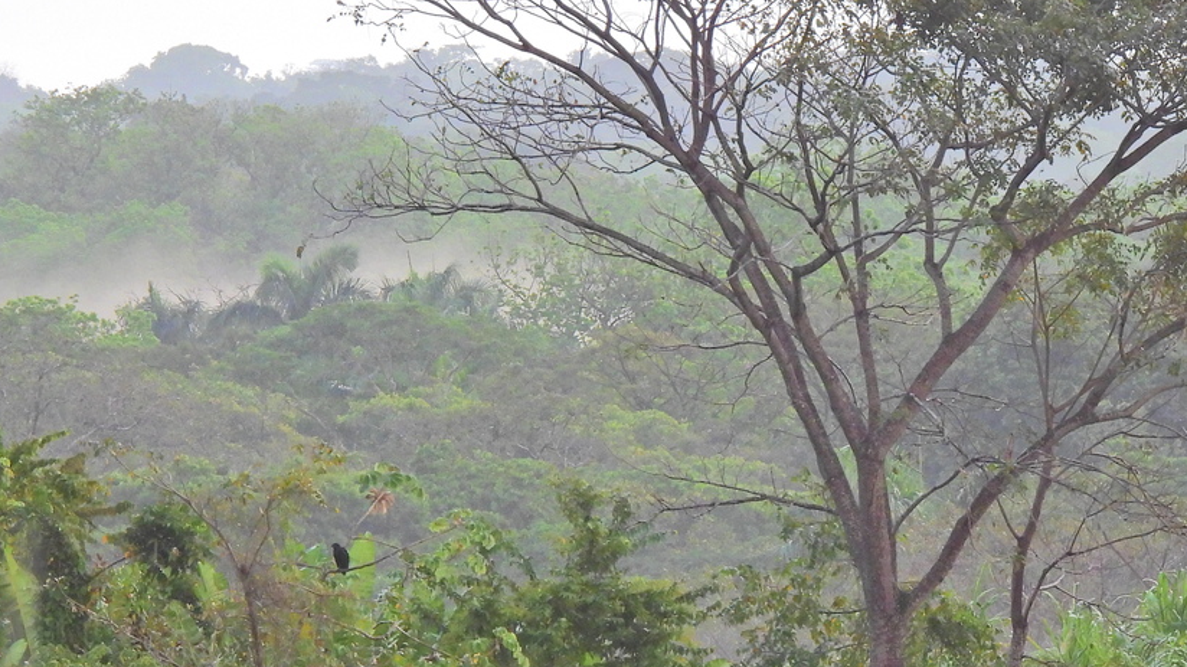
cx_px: 912
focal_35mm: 762
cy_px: 398
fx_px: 23977
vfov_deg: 1.6
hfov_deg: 2.8
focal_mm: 80.3
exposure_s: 1/125
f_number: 5
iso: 500
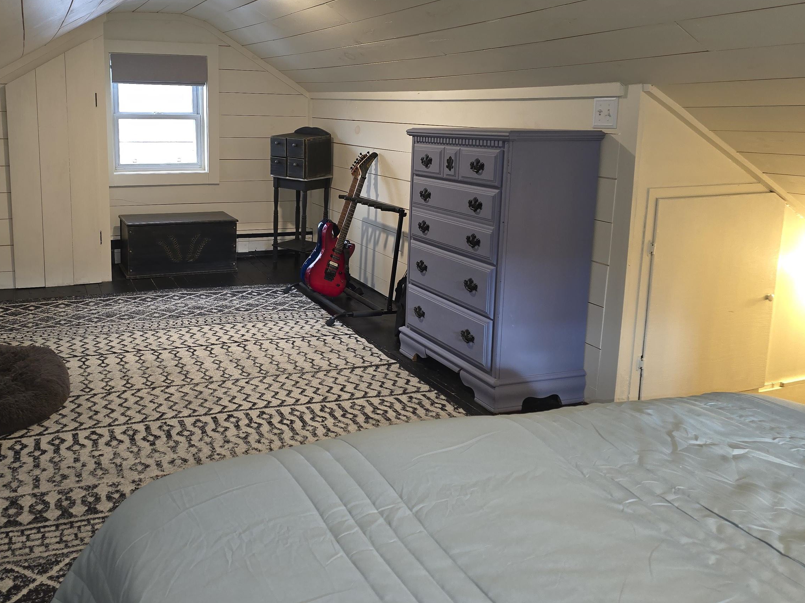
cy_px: 227
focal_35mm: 31
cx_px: 284
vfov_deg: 45.1
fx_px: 721
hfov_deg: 57.4
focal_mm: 6.3
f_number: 1.7
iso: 100
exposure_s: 1/24
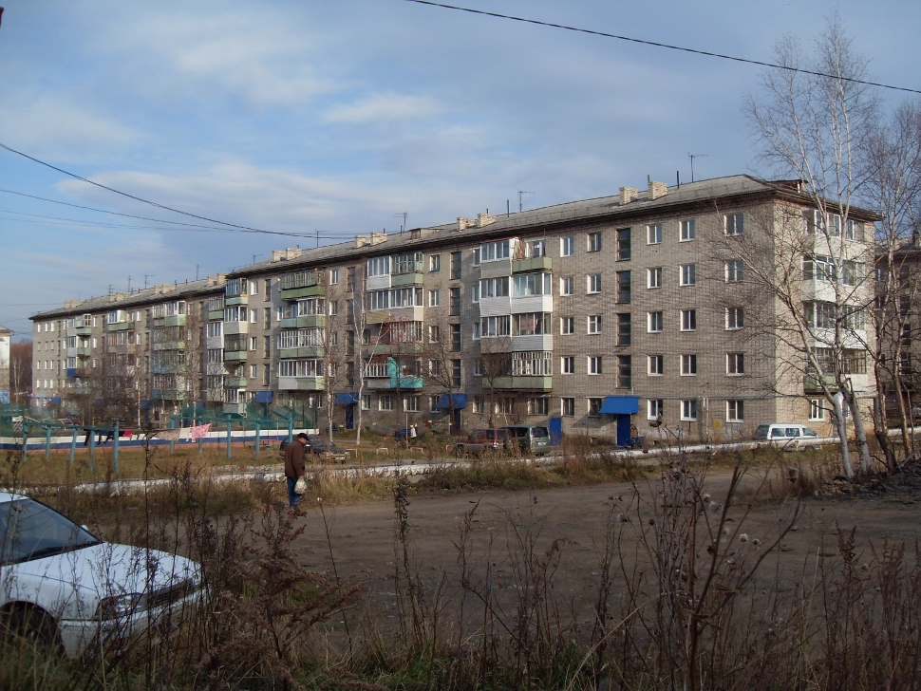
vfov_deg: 38.7
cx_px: 460
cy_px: 346
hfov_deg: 50.1
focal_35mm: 37
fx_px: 985
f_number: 7
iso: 80
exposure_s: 1/180
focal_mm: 6.3
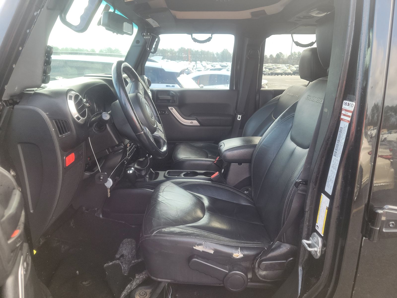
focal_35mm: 24
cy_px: 149
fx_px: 275
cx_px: 198
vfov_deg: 56.8
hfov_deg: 71.6
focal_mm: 6.7
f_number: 1.8
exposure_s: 1/59
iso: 94
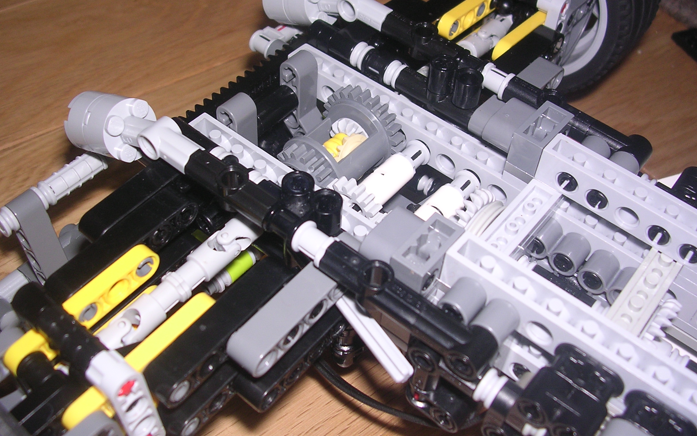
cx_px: 348
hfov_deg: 48.2
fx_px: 779
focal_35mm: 41
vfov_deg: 31.2
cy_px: 180
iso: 100
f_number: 2.8
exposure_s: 1/60.1
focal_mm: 5.8
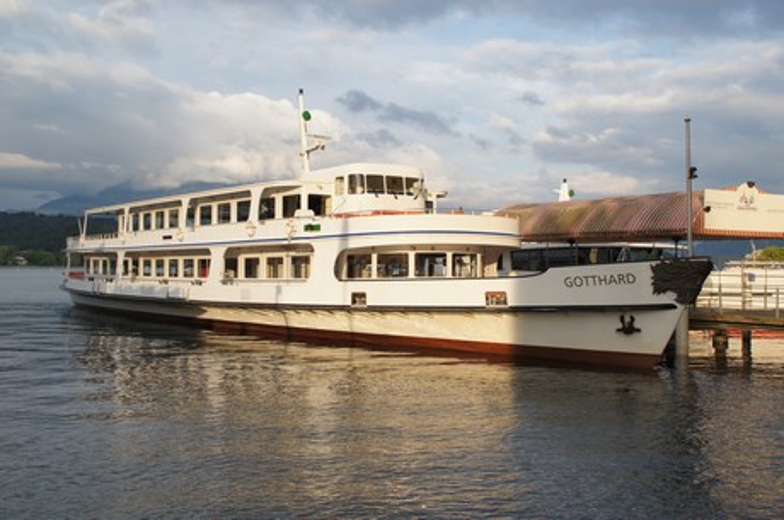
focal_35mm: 42
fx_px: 913
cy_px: 260
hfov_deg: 46.5
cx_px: 392
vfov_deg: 31.8
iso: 100
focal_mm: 28
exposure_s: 1/125
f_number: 6.3
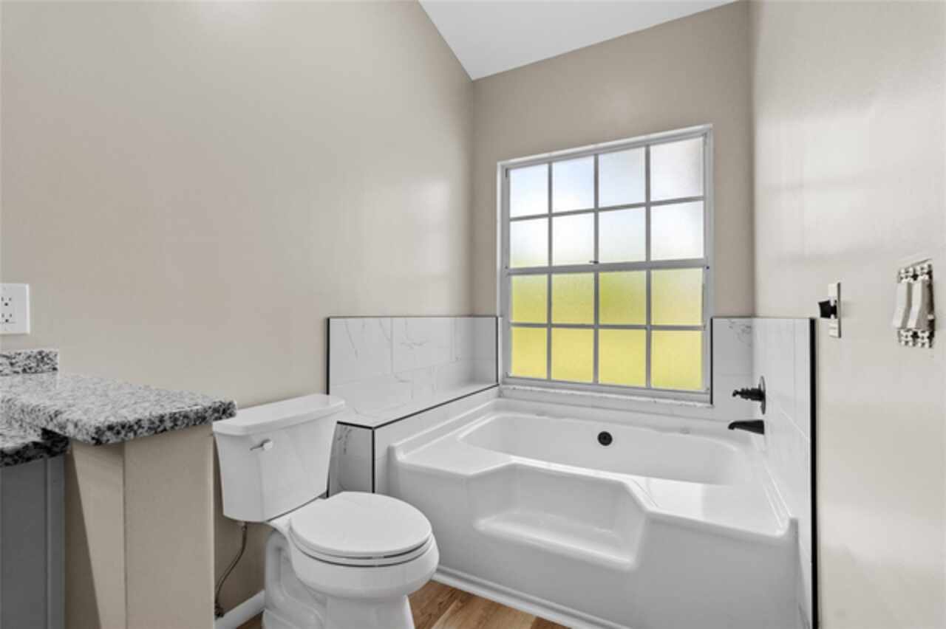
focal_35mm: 16
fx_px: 420
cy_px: 314
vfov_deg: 73.7
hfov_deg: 96.8
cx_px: 473
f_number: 7.1
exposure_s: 1/13
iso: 400
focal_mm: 16
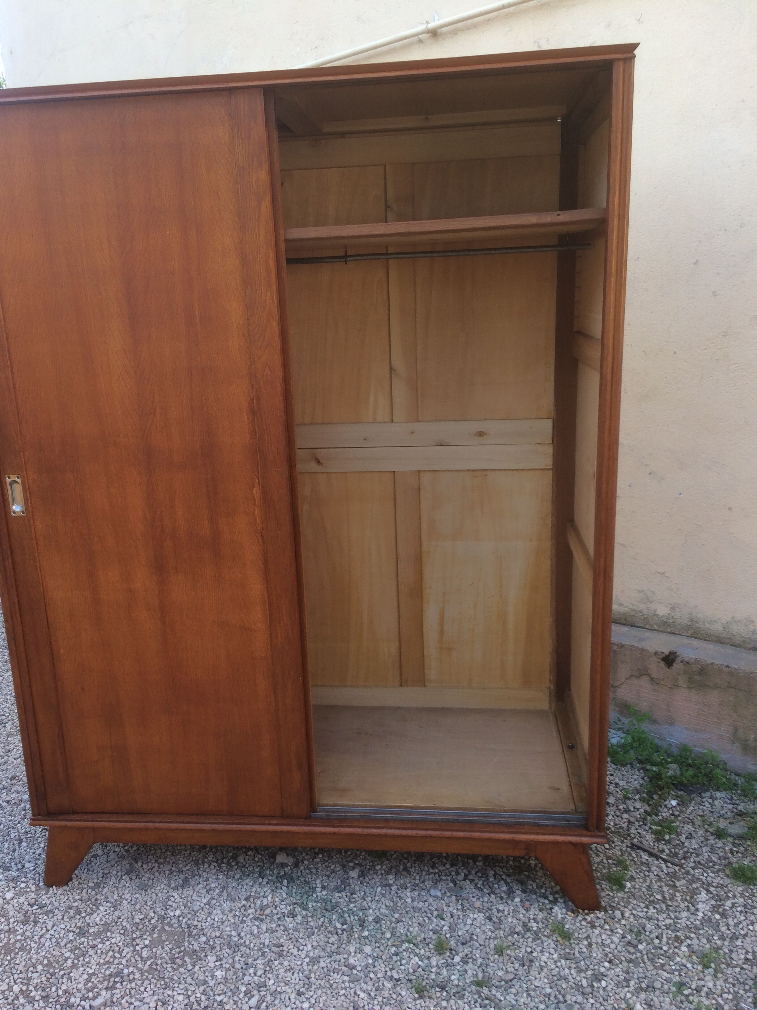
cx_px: 378
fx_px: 846
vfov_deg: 61.7
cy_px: 505
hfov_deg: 48.2
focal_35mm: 29
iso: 32
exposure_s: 1/158
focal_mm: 4.15
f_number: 2.2
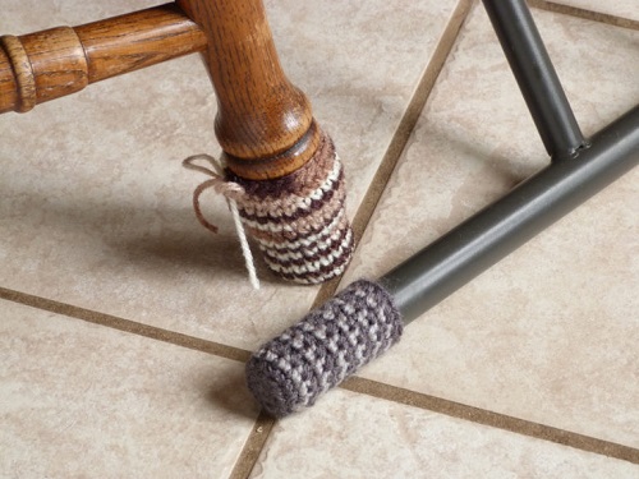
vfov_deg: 12.6
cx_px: 320
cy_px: 240
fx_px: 2178
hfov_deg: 16.7
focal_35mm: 118
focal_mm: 21.2
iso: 200
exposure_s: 1/13
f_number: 3.5
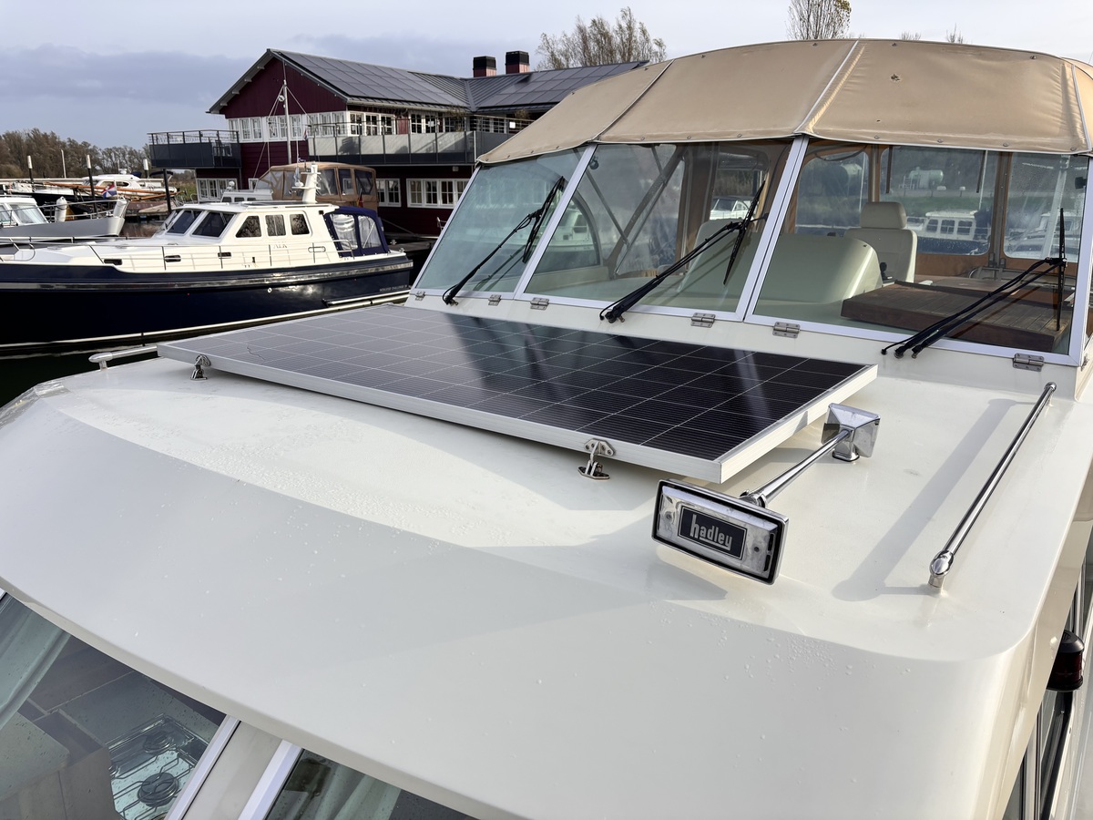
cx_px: 546
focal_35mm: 26
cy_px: 410
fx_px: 821
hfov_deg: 67.3
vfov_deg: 53.1
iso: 50
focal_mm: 5.96
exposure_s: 1/2778
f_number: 1.6
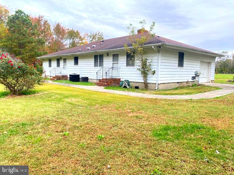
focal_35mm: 26
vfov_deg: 53.1
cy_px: 88
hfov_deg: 67.3
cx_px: 117
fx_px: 176
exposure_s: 1/122
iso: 32
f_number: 1.8
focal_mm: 4.25
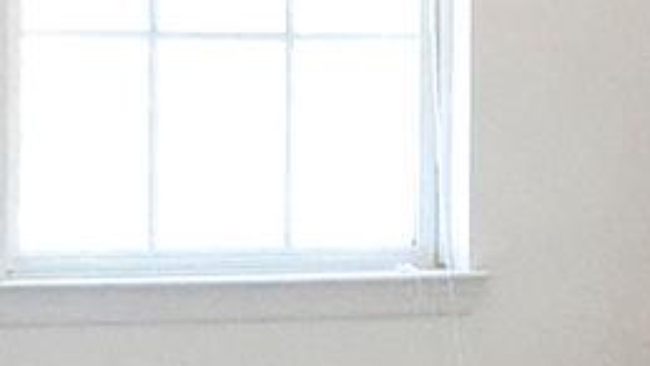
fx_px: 4311
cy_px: 353
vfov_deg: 4.9
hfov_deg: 8.5
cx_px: 803
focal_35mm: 250
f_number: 2.2
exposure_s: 1/60
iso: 40
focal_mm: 4.15
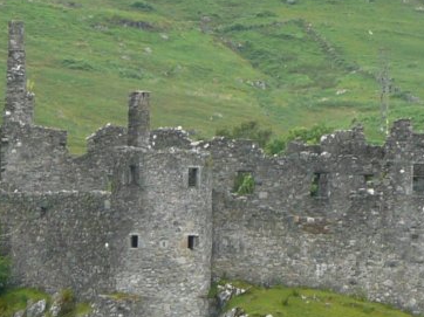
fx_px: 5141
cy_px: 111
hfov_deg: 4.7
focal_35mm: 420
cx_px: 363
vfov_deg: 3.5
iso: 100
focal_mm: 26
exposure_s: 1/160
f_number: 4.8
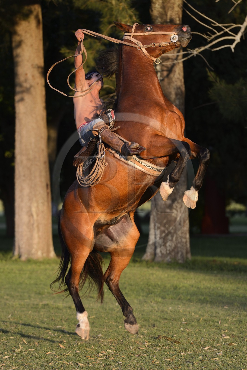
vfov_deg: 11.1
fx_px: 1905
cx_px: 124
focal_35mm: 185
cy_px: 185
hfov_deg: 7.4
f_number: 4.5
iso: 400
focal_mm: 185
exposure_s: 1/640
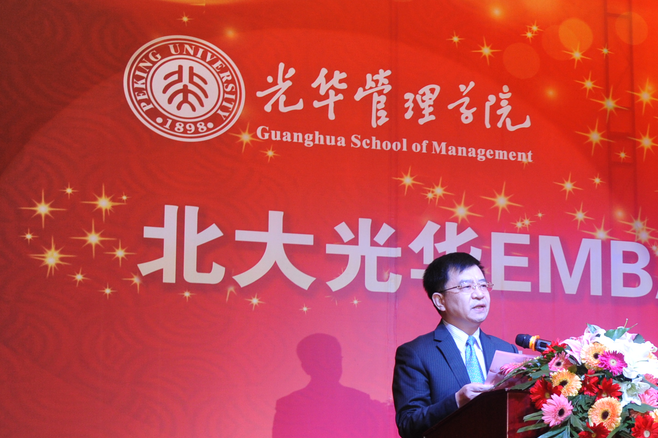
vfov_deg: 23.8
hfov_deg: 33.9
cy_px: 406
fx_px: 1005
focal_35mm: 55
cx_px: 613
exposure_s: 1/160
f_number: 4.5
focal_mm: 28
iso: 1600
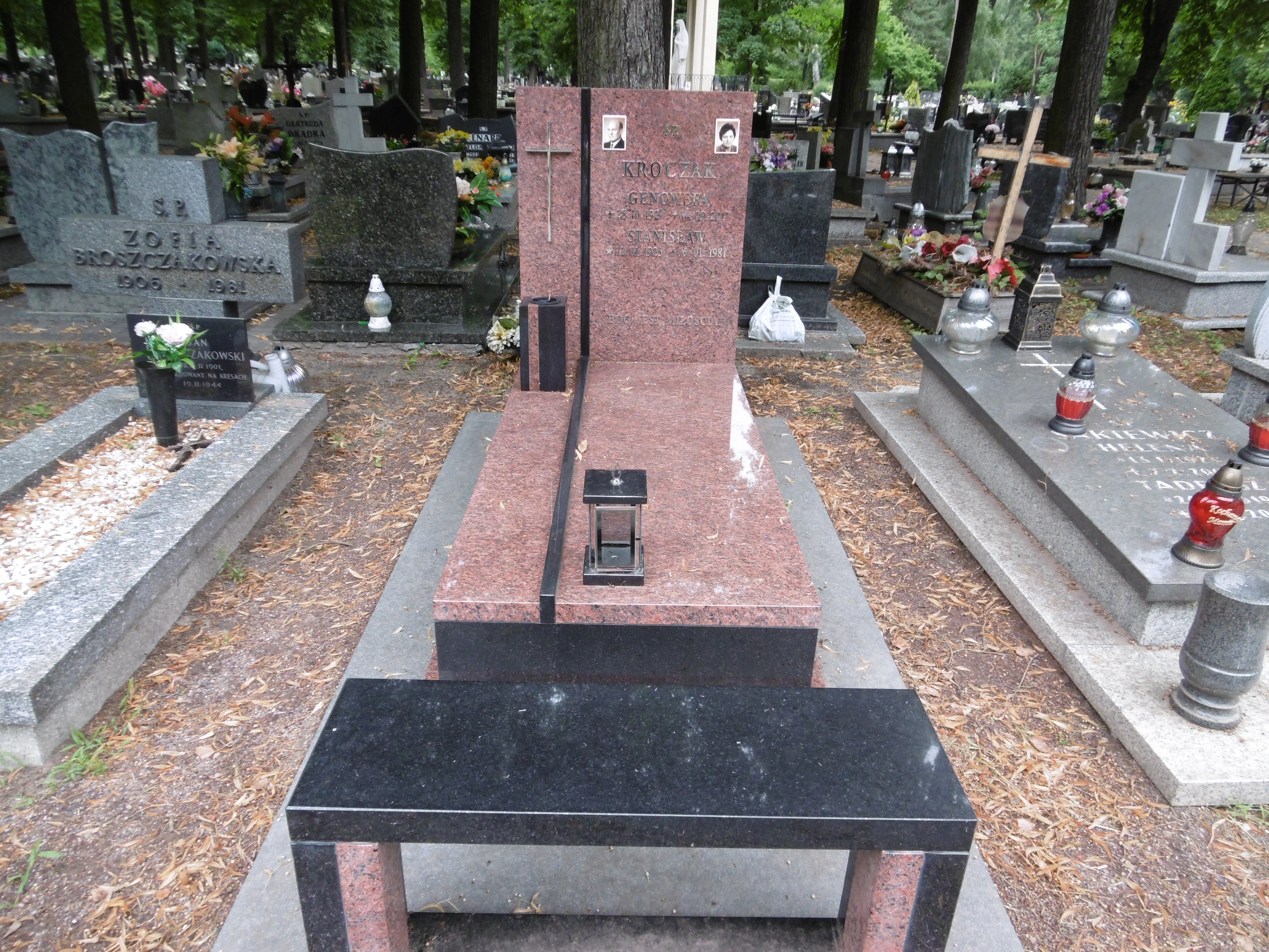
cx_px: 634
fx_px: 880
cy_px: 476
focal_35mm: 24
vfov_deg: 56.8
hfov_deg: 71.6
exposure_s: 1/80
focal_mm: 4.3
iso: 100
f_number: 3.1
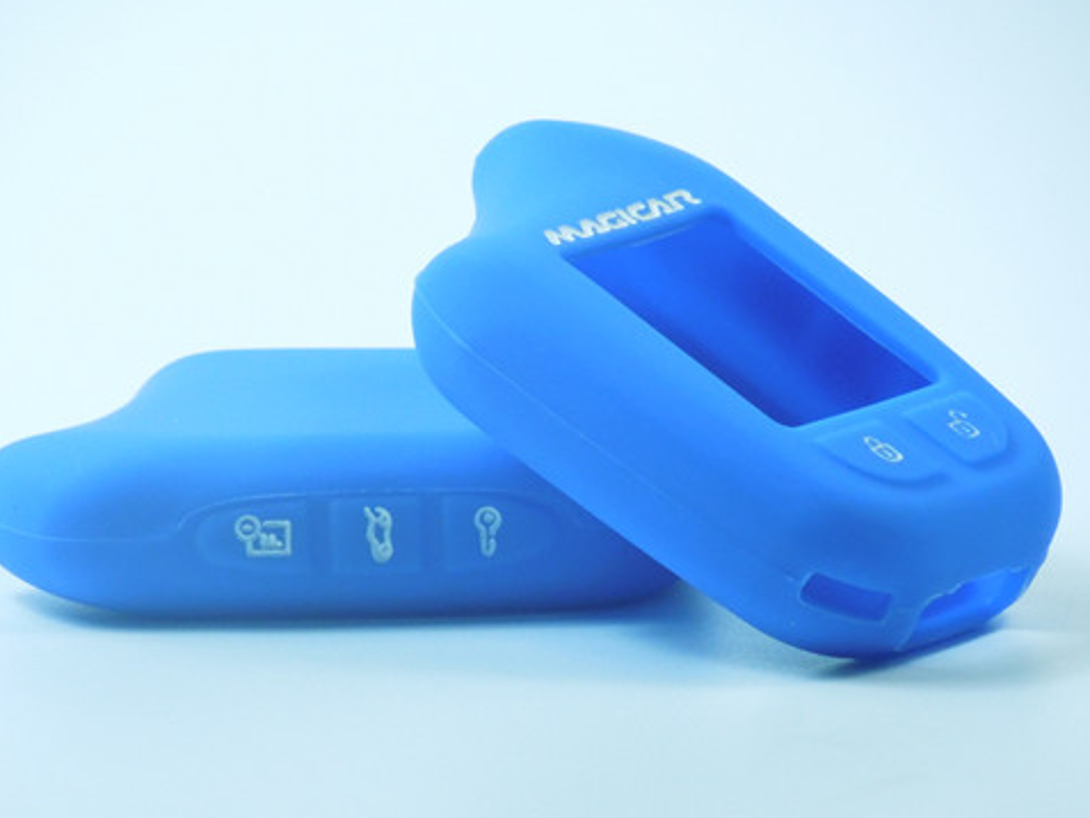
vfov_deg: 3.4
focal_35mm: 440
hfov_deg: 4.5
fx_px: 13858
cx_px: 516
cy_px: 489
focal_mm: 63
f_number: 5.9
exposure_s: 1/250
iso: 800
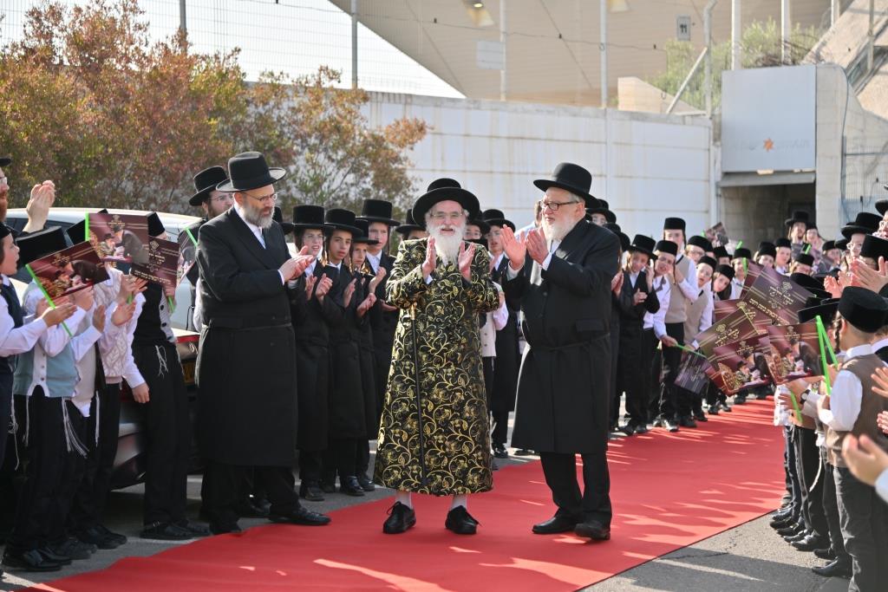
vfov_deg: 18.2
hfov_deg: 27.0
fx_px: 1850
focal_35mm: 75
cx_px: 444
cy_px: 296
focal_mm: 75
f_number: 4
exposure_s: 1/1000
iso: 100
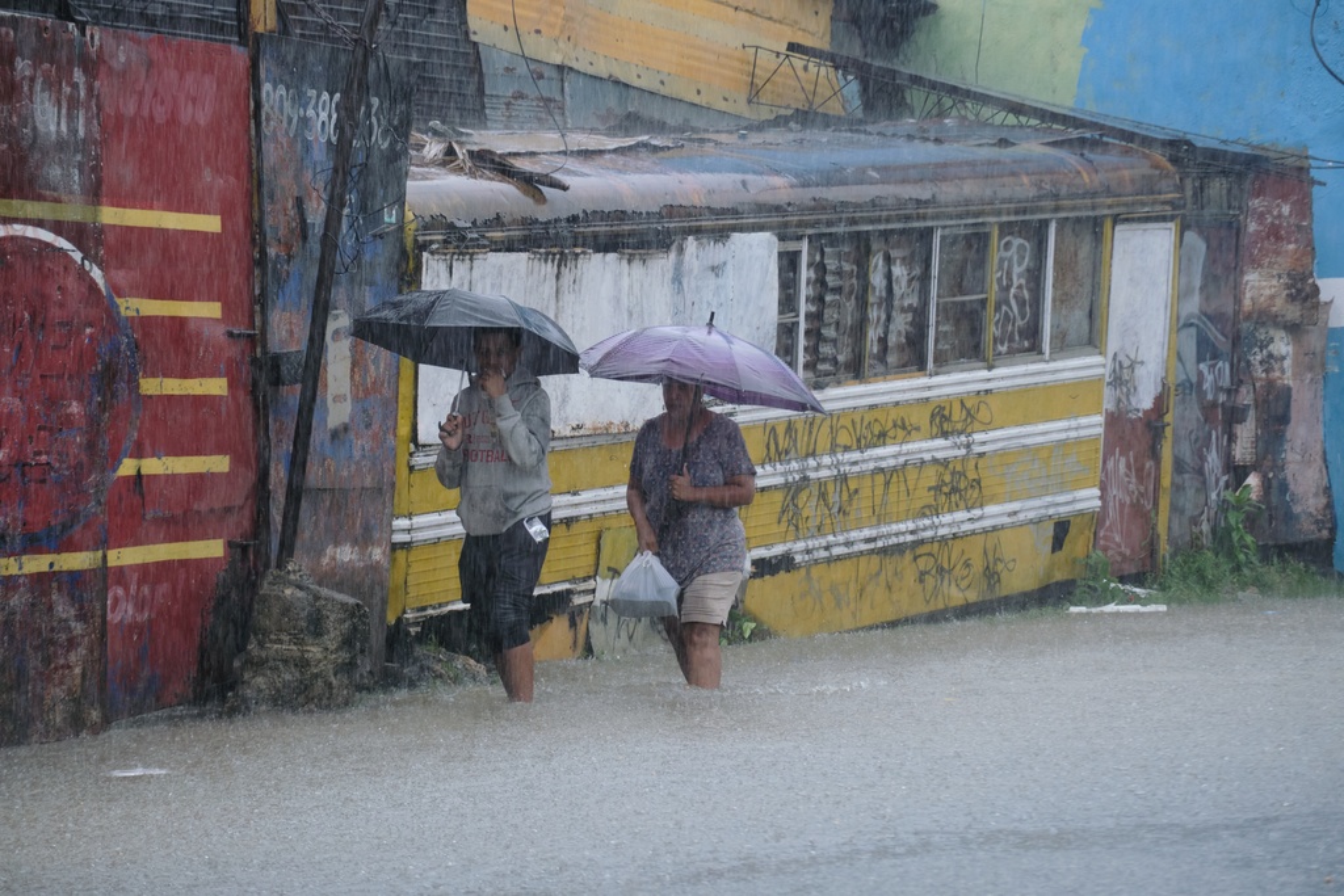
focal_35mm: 123
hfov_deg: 16.7
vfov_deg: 11.1
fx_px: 4592
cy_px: 448
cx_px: 672
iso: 4000
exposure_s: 1/200
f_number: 5
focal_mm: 81.9
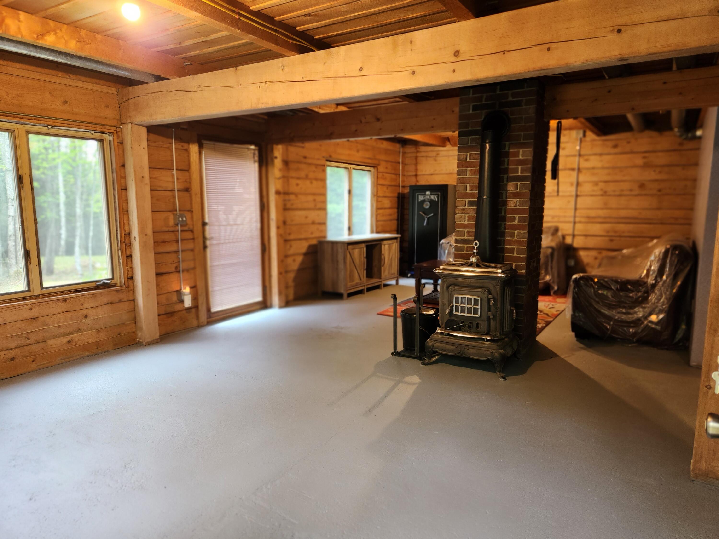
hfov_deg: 73.9
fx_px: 478
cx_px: 360
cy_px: 270
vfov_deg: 58.9
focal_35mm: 23
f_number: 1.8
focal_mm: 5.4
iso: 320
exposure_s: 1/60
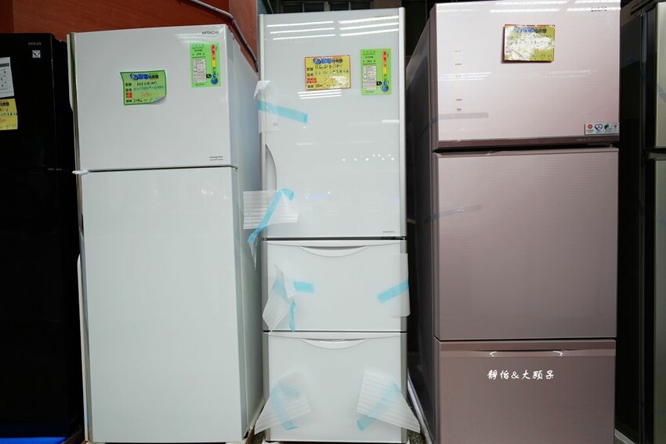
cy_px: 222
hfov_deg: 93.3
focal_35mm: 17
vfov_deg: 70.4
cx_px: 333
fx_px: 314
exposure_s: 1/30
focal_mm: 17
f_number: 2.8
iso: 160
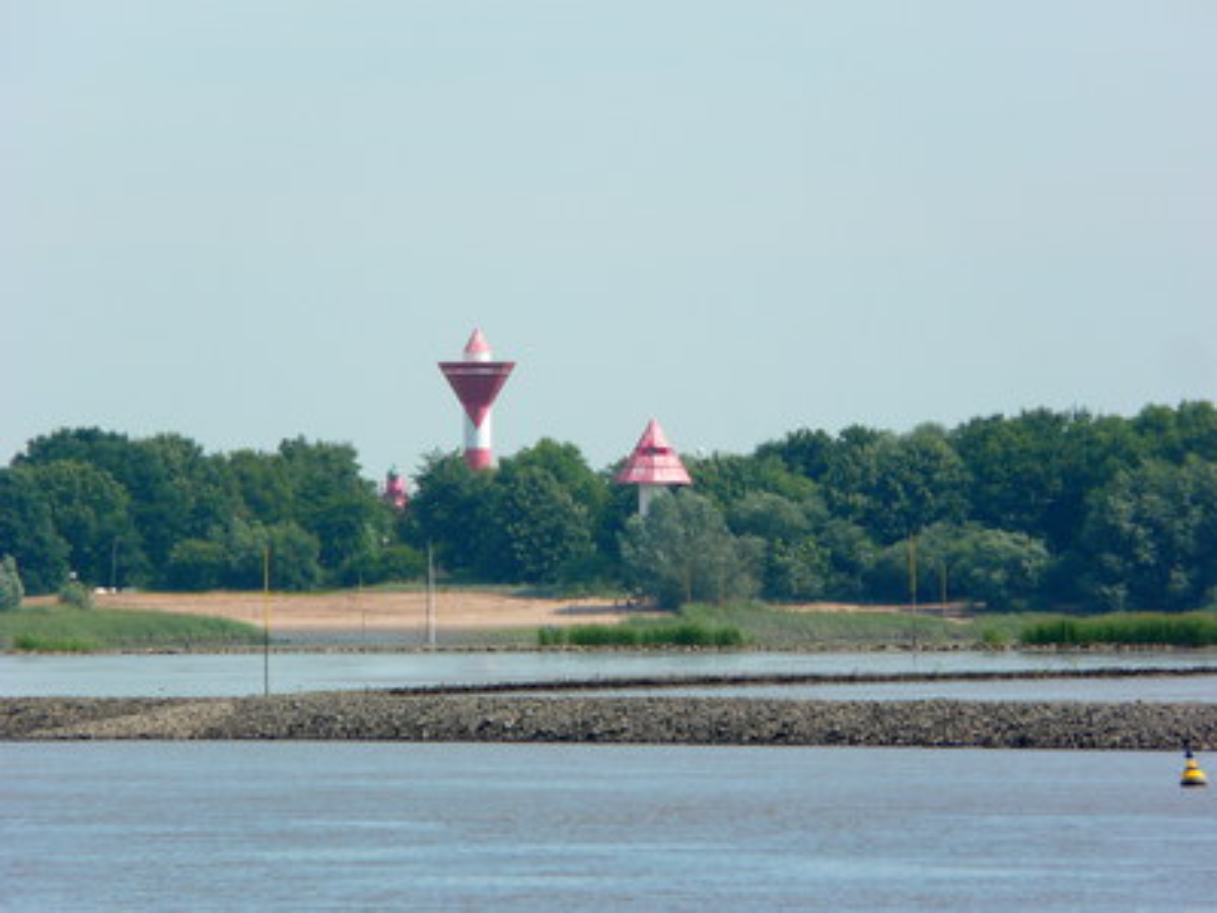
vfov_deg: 3.1
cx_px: 608
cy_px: 456
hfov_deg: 4.2
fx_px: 16664
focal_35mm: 474
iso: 100
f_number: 5.6
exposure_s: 1/400
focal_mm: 77.9
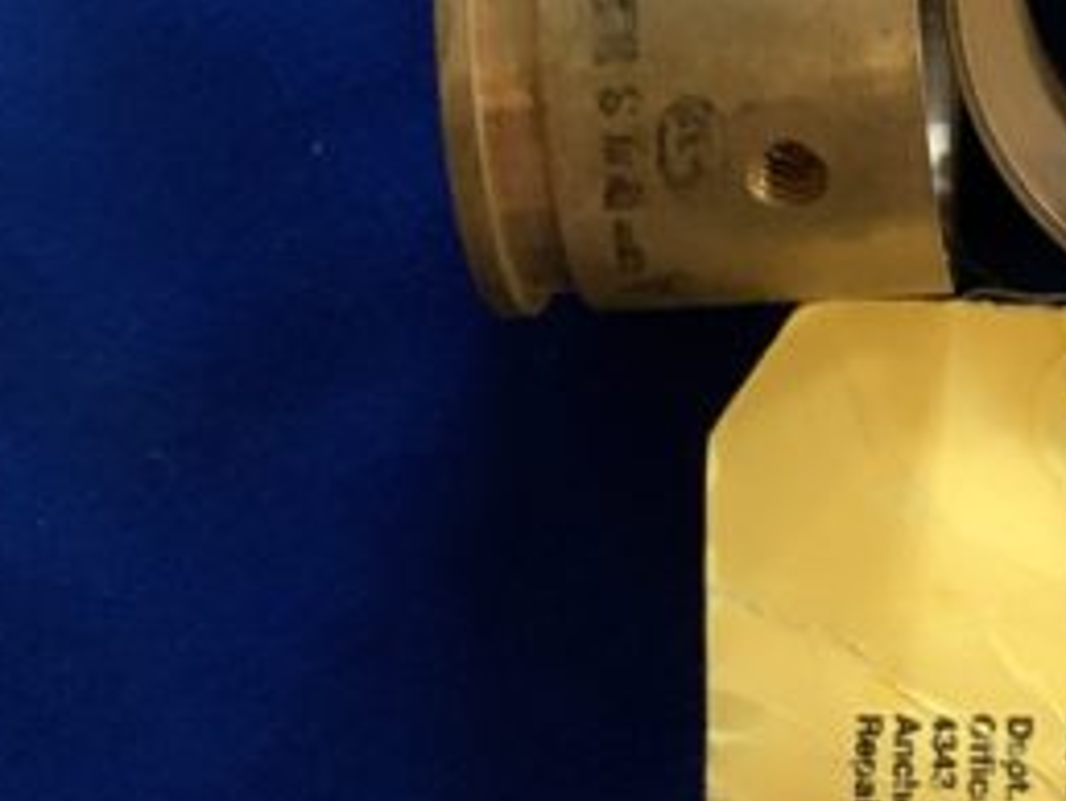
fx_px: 3545
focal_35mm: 115
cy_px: -731
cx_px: 930
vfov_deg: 11.7
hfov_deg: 16.9
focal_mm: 3
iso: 125
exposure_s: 1/60
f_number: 1.8
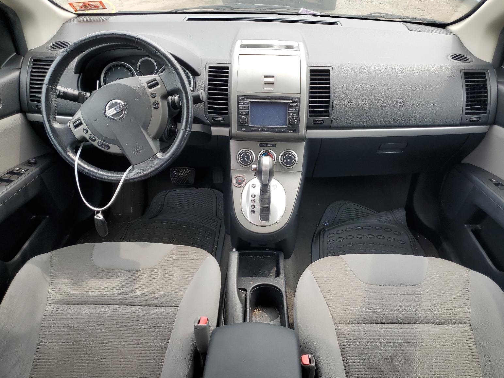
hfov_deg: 65.3
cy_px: 190
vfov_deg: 51.4
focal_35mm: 27
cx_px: 256
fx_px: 393
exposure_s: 1/312
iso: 50
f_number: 1.5
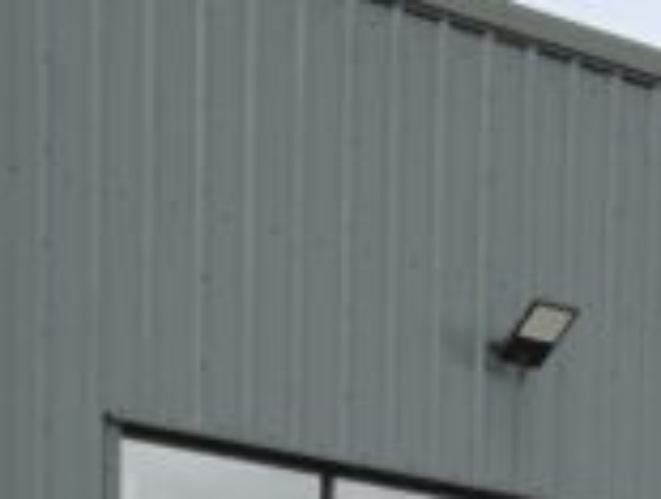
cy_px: 1633
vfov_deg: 6.8
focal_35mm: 191
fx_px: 3656
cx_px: -4
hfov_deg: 10.2
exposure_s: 1/842
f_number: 1.8
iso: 16
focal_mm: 3
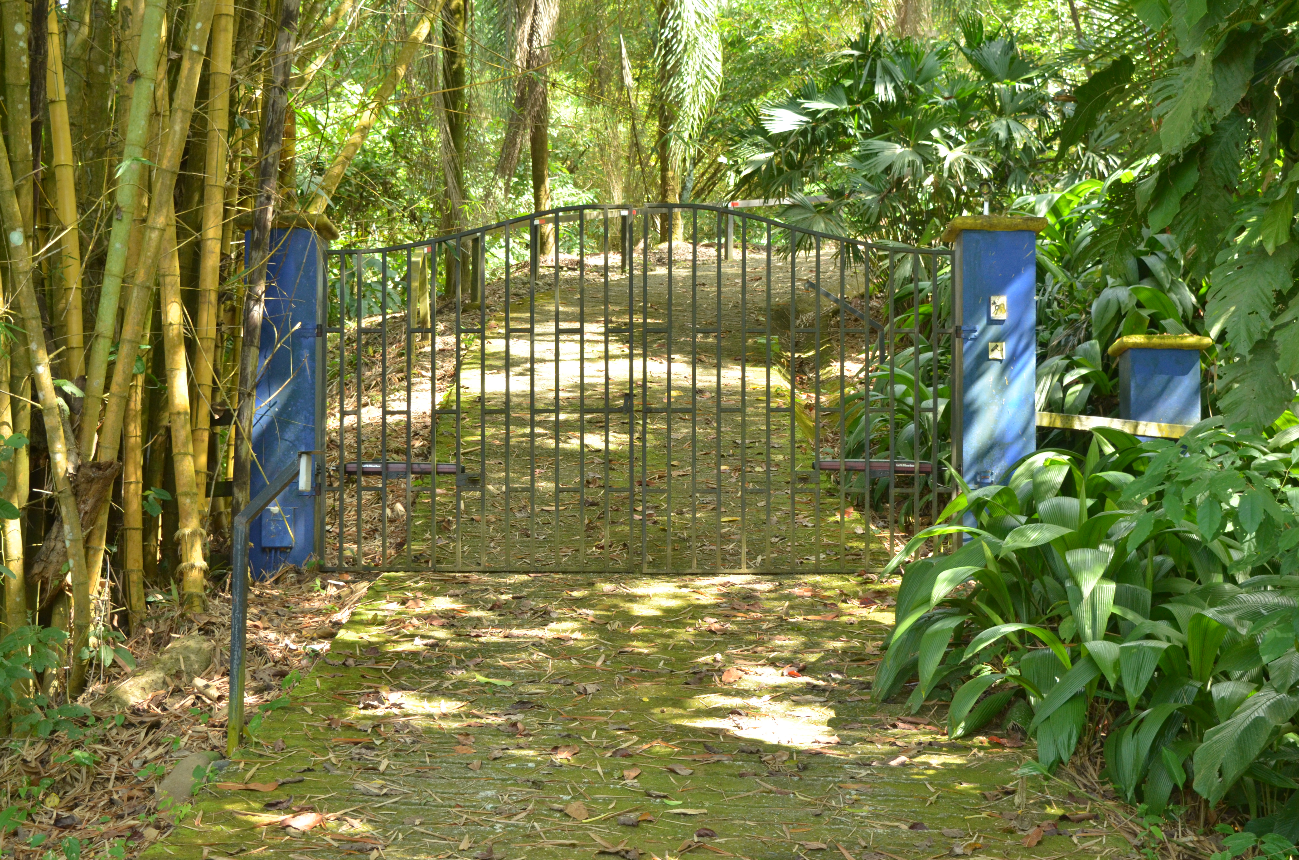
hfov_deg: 33.5
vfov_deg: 22.5
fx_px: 2161
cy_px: 430
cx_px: 650
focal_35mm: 60
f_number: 6.3
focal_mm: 40
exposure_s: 1/100
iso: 800
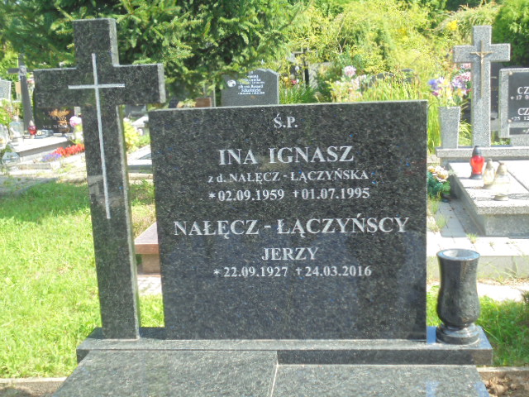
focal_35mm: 43
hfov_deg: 43.9
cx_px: 264
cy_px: 198
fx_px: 657
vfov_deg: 33.6
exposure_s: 1/125
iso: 100
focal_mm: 7.8
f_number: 4.5
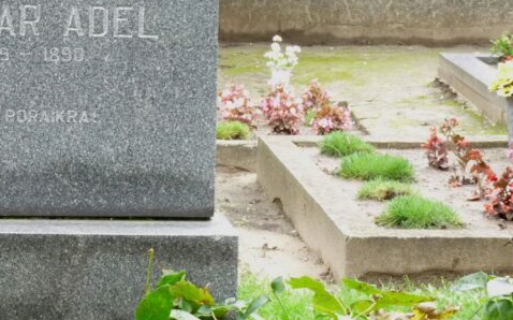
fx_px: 1746
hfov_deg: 16.3
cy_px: 92
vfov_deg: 10.4
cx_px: -27
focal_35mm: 125
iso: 250
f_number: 3.2
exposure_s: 1/30
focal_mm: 9.8
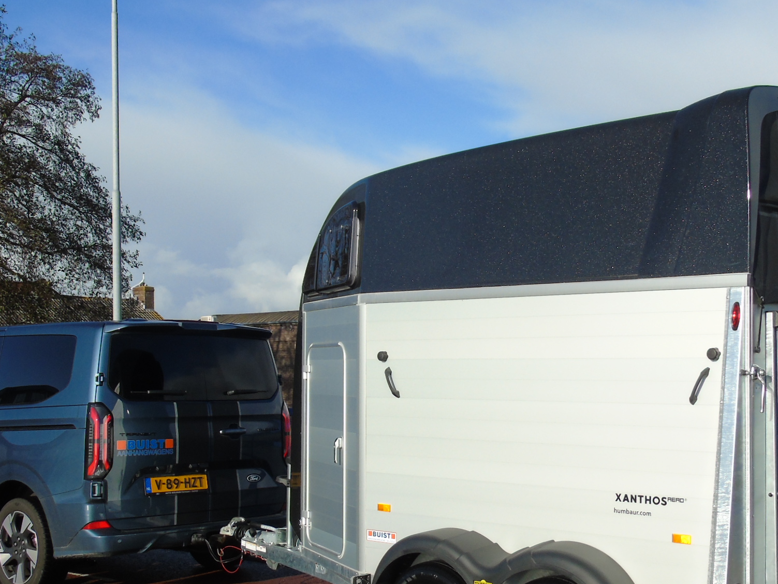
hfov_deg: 38.1
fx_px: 1124
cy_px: 371
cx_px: 431
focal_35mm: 50
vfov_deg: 29.0
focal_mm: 5.2
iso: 80
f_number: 3.6
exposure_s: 1/1000
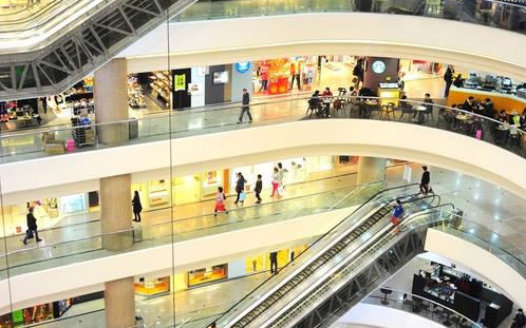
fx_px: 631
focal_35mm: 44
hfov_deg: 45.3
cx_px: 263
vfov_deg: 29.2
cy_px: 155
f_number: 4
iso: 640
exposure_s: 1/60
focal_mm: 43
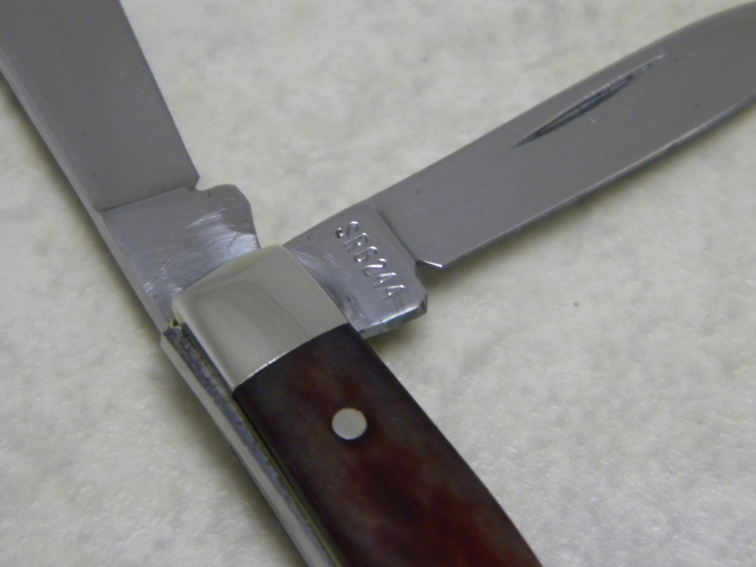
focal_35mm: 148
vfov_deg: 10.0
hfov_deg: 13.3
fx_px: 3232
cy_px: 284
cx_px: 378
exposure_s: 1/18.6
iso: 400
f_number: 5
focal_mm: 26.8
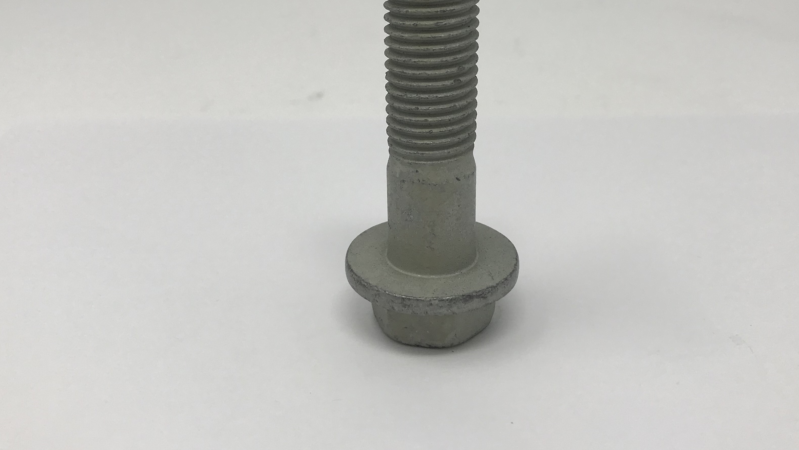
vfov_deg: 30.2
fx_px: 826
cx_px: 397
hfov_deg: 51.6
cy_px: 150
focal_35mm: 39
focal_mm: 3.99
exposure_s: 1/420
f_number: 1.8
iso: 20
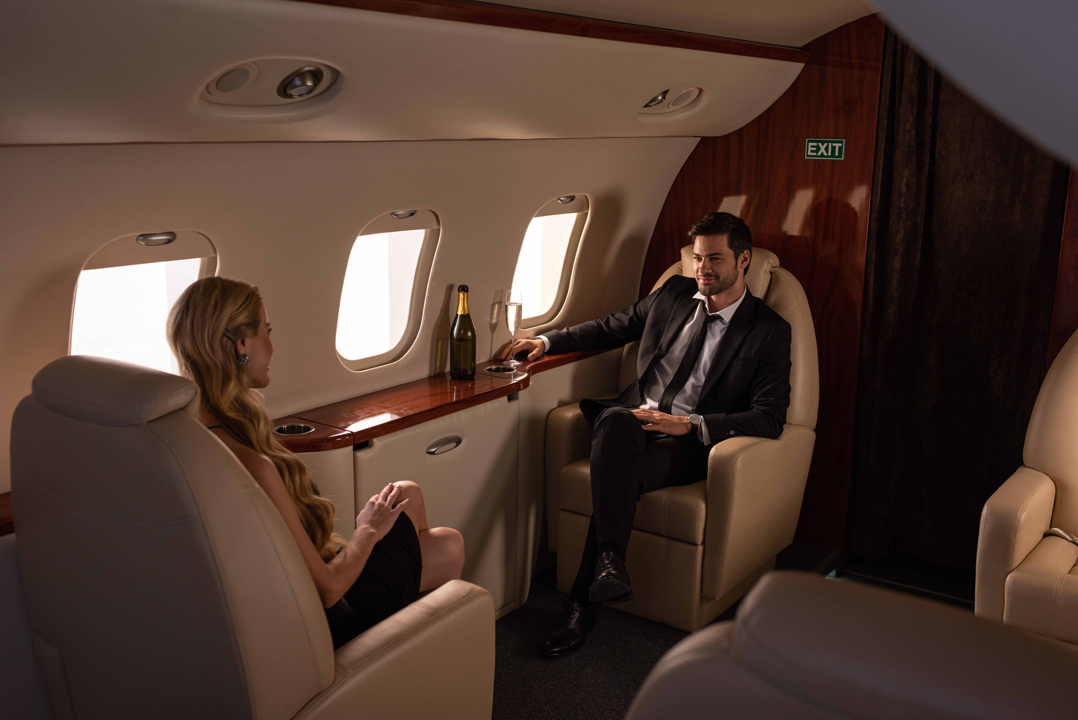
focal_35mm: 35
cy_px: 360
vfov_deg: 37.9
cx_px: 539
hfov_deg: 54.4
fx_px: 1048
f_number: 3.5
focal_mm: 35
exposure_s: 1/200
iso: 250
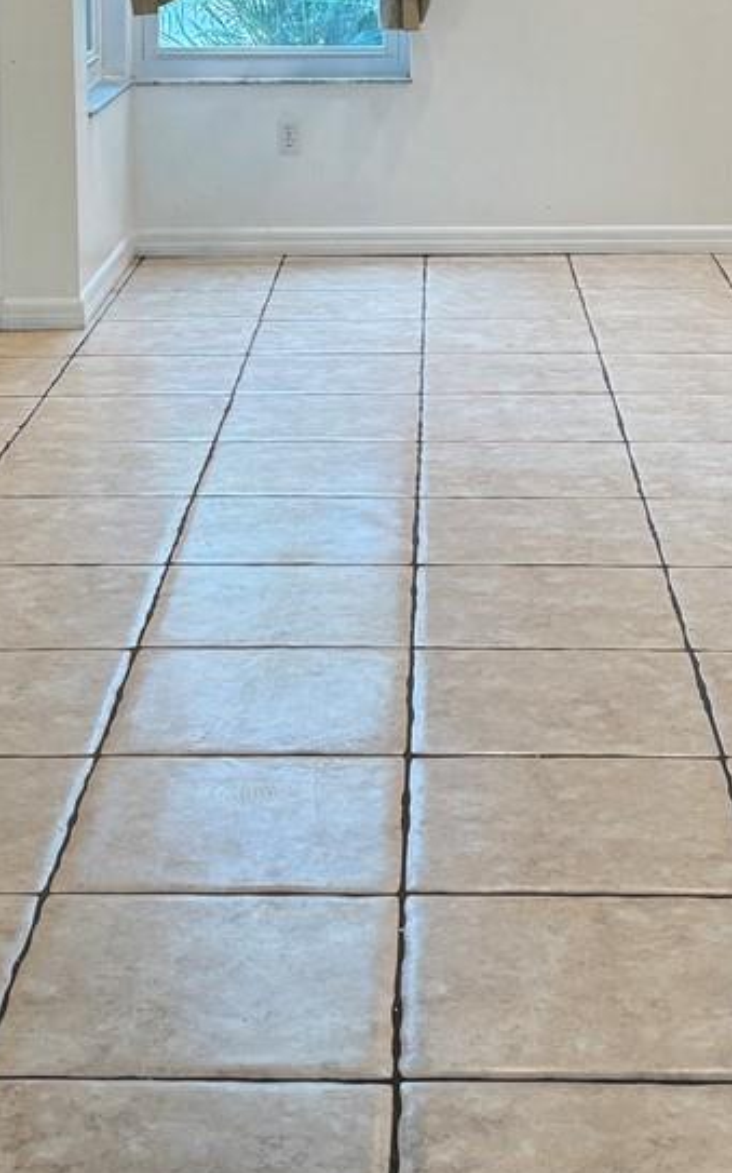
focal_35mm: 75
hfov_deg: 17.4
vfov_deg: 26.4
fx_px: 2396
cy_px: 78
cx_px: 361
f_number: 1.78
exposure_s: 1/120
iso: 160
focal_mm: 6.76
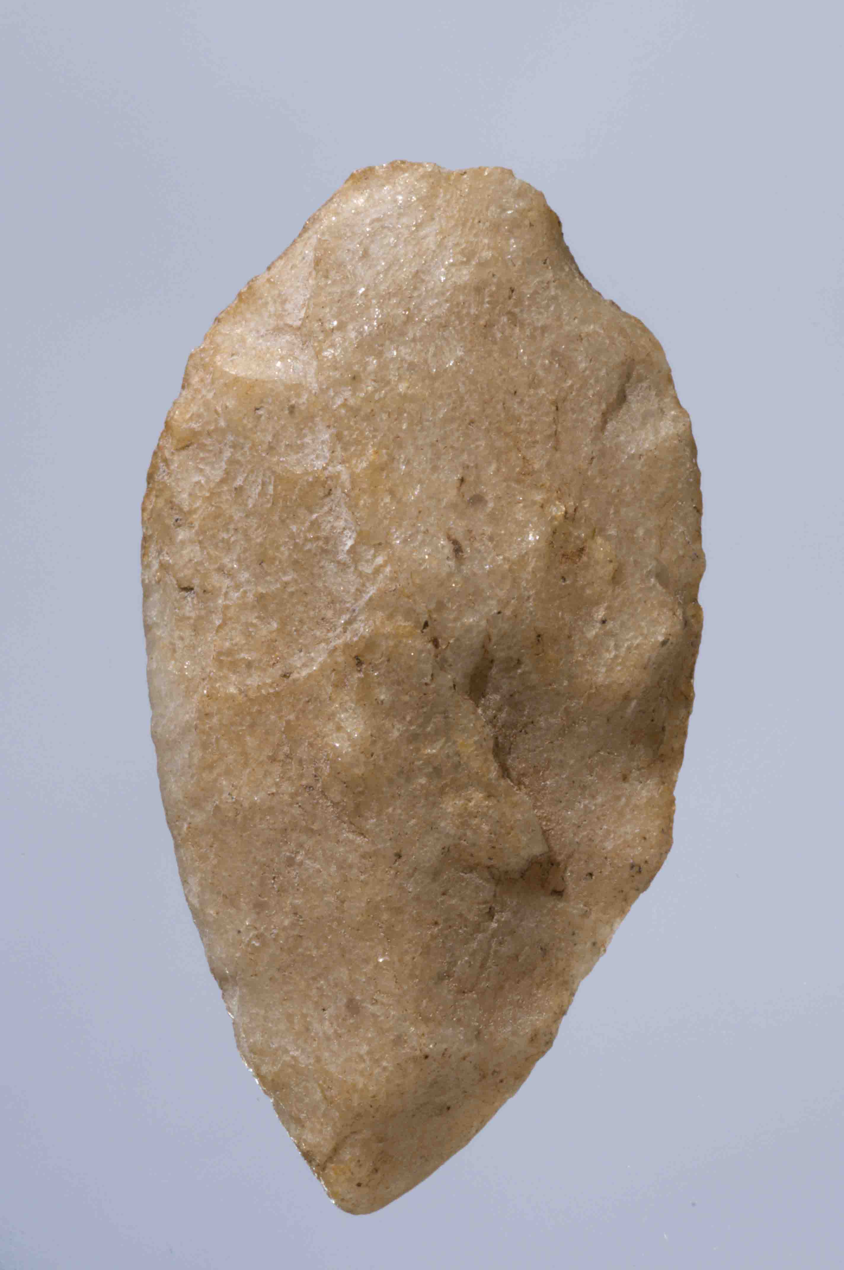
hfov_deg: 15.2
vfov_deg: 22.6
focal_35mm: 90
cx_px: 422
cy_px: 635
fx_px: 3173
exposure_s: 1/5
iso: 200
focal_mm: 60
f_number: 36
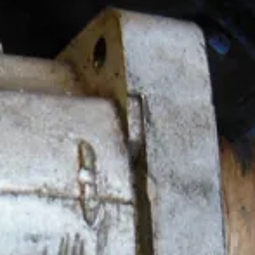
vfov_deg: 18.1
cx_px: -29
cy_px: 275
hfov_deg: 18.0
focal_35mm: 93
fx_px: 775
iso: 400
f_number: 3.5
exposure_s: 1/20
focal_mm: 4.5
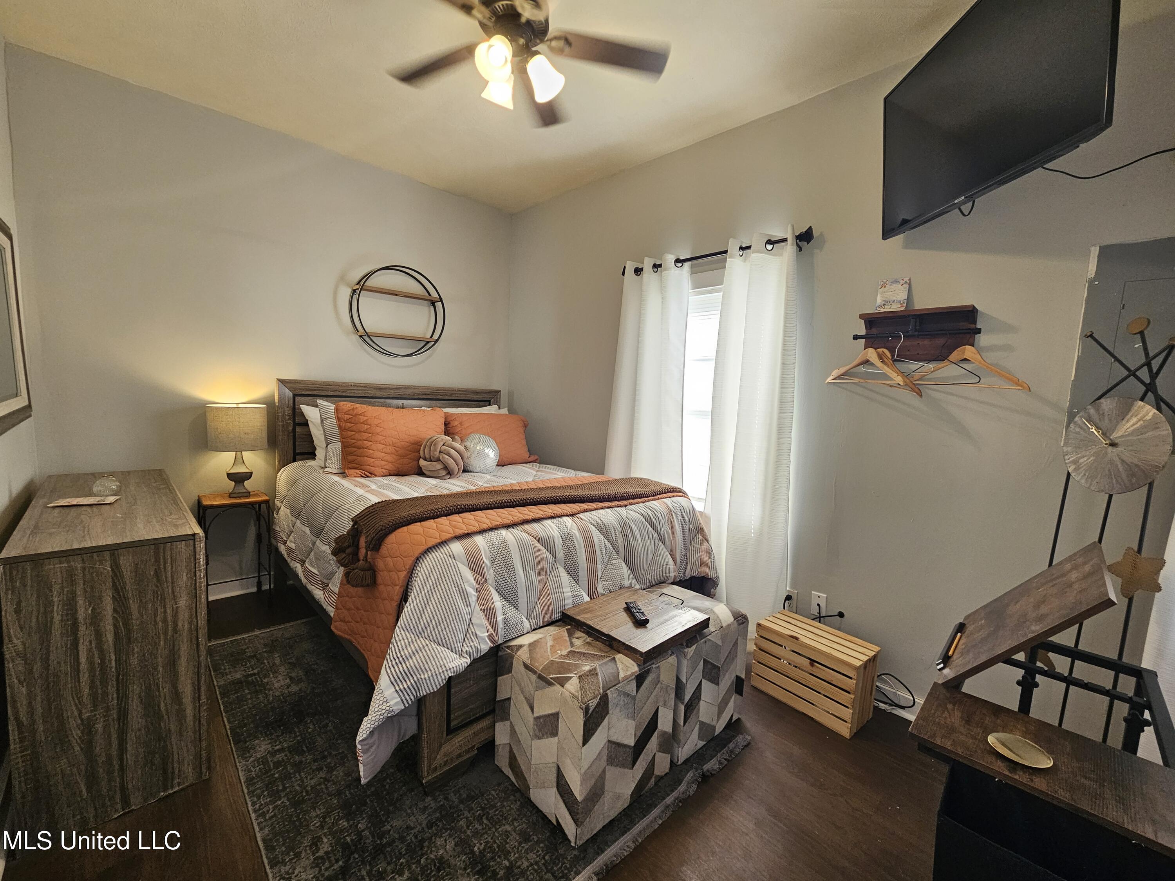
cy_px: 440
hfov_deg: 106.2
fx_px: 441
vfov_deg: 89.9
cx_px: 588
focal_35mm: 13
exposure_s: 1/60
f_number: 2.2
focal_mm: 2.2
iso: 100
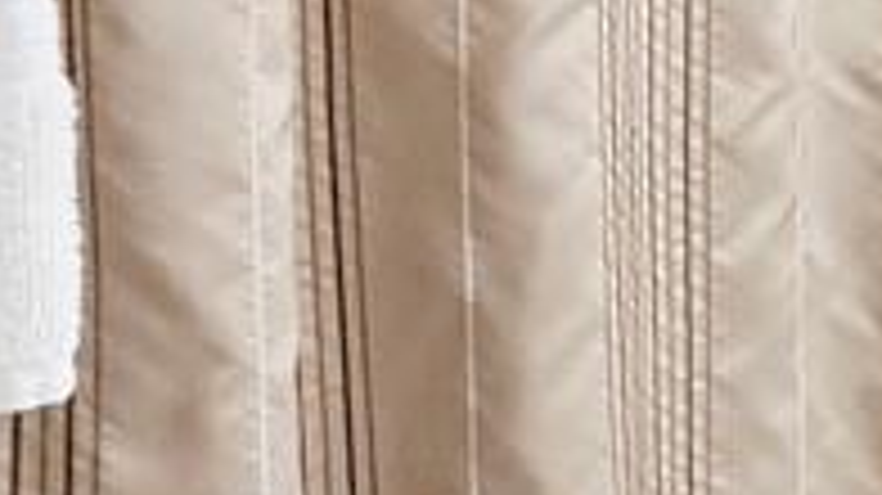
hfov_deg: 14.8
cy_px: 144
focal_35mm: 82
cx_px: 2146
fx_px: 1917
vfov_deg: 14.7
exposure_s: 1/30
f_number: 8
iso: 800
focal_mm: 10
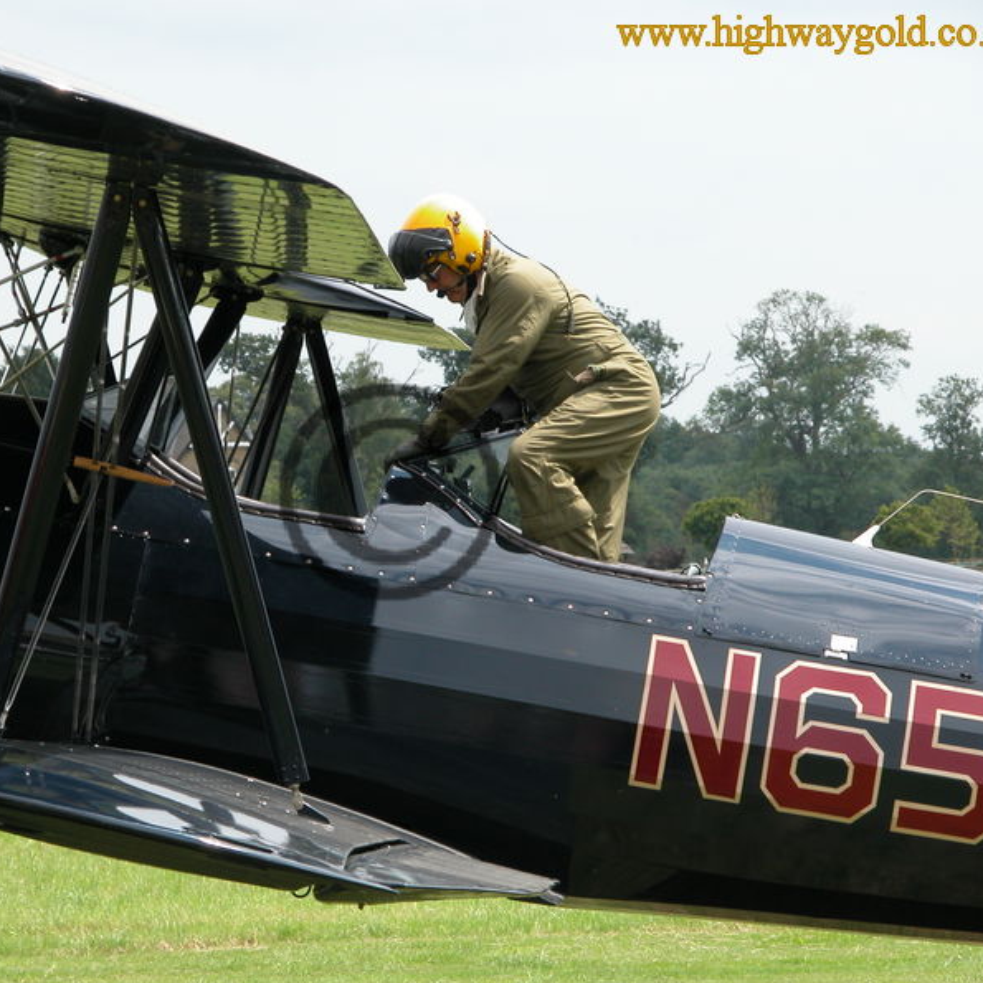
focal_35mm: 209
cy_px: 492
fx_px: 6715
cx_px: 390
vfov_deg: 8.4
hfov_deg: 8.4
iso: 100
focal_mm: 44.7
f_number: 5.6
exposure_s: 1/258
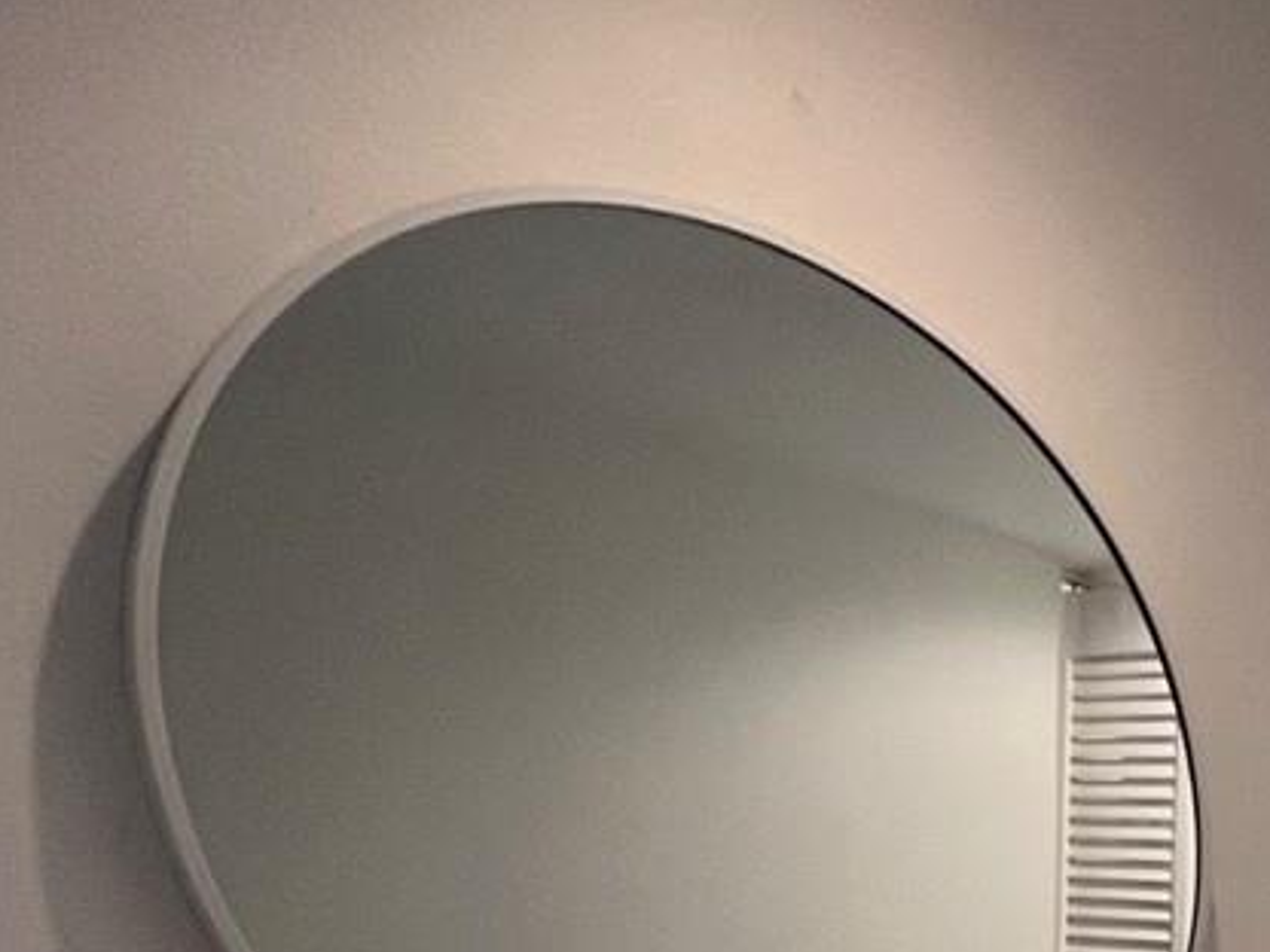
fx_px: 1834
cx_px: 1774
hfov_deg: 28.7
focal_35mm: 50
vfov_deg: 22.0
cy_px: 1562
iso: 160
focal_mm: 1.57
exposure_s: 1/120
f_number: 1.8
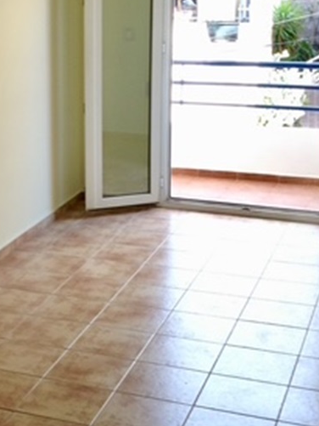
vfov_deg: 23.8
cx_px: -11
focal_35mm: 82
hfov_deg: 17.5
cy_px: 182
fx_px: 1007
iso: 50
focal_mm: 4.28
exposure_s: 1/137
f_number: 2.4
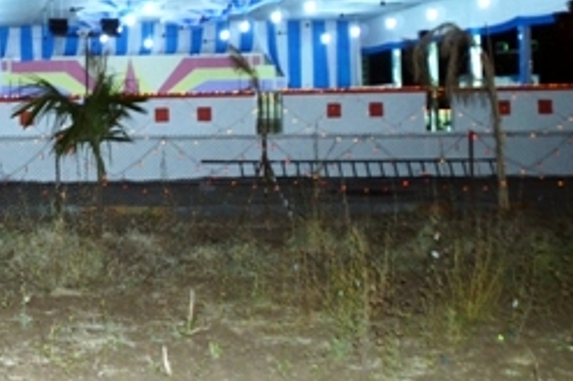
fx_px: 1113
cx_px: -86
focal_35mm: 70
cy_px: 84
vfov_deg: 19.2
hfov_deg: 26.2
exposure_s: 1/60
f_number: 4
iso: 400
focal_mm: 18
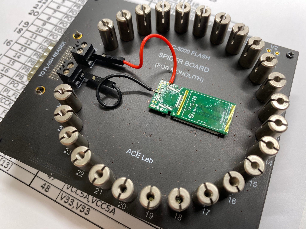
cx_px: 153
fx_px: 230
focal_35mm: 26
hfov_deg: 67.3
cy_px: 114
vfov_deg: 53.1
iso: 80
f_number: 1.8
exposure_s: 1/100
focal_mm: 4.25
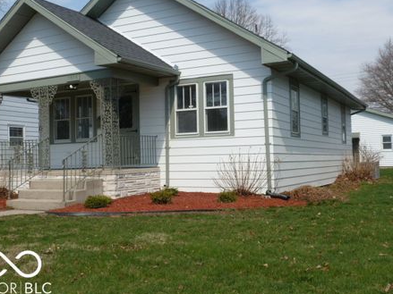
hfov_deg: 45.7
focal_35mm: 41
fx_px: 465
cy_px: 145
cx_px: 173
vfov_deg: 35.1
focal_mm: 6.4
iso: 100
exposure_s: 1/500
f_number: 5
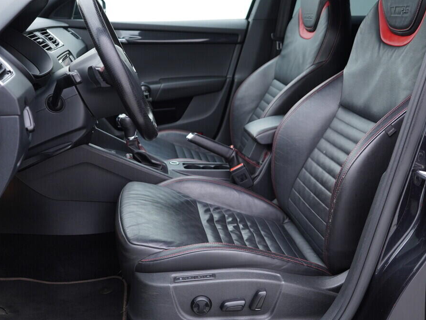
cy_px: 159
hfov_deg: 46.7
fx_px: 492
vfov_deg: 36.0
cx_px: 229
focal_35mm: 40
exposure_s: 1/40
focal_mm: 24
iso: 200
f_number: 2.8
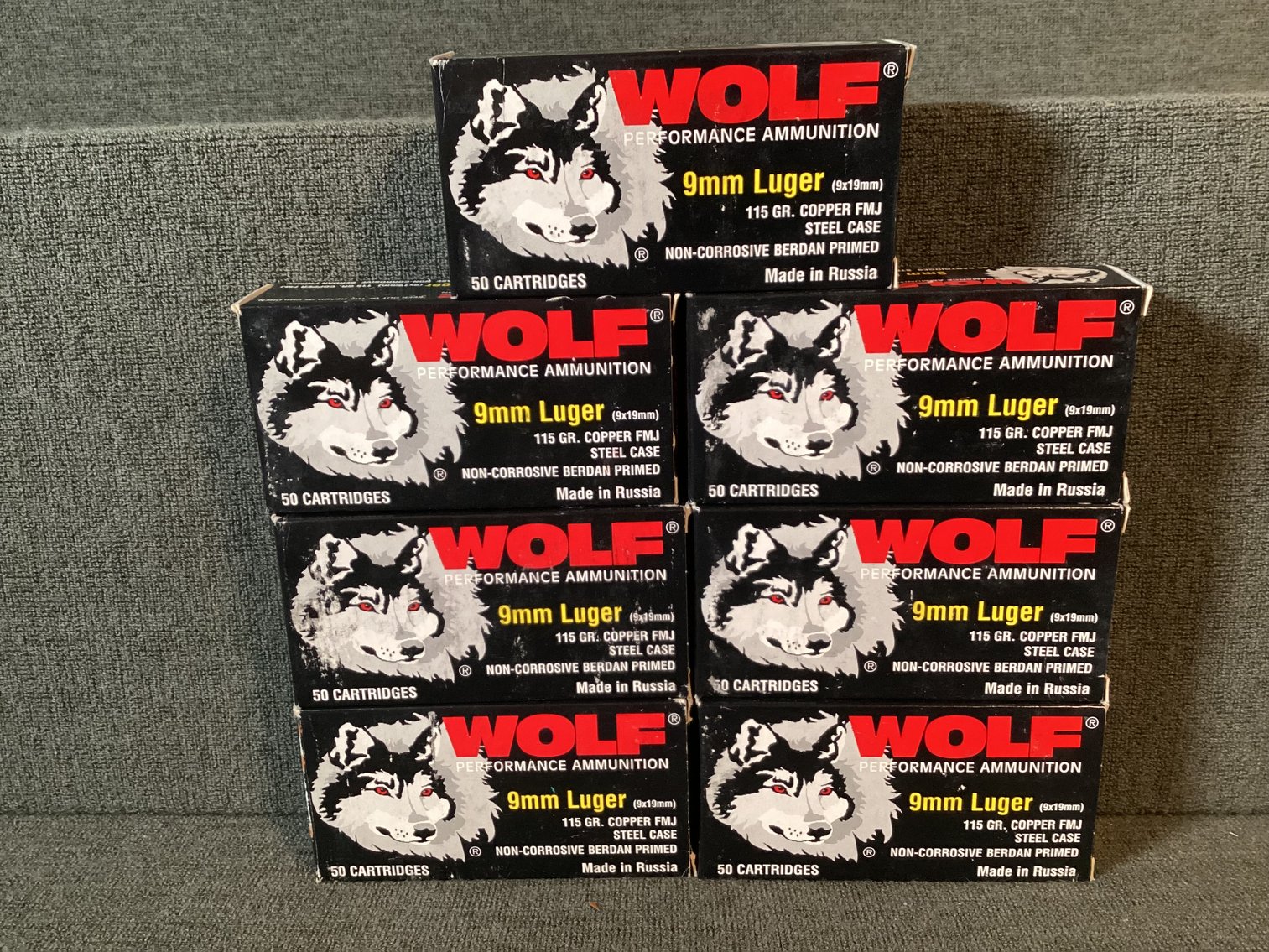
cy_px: 476
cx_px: 634
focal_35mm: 31
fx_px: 1137
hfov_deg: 58.3
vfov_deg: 45.4
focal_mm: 3.3
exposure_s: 1/60
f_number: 2.4
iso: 320
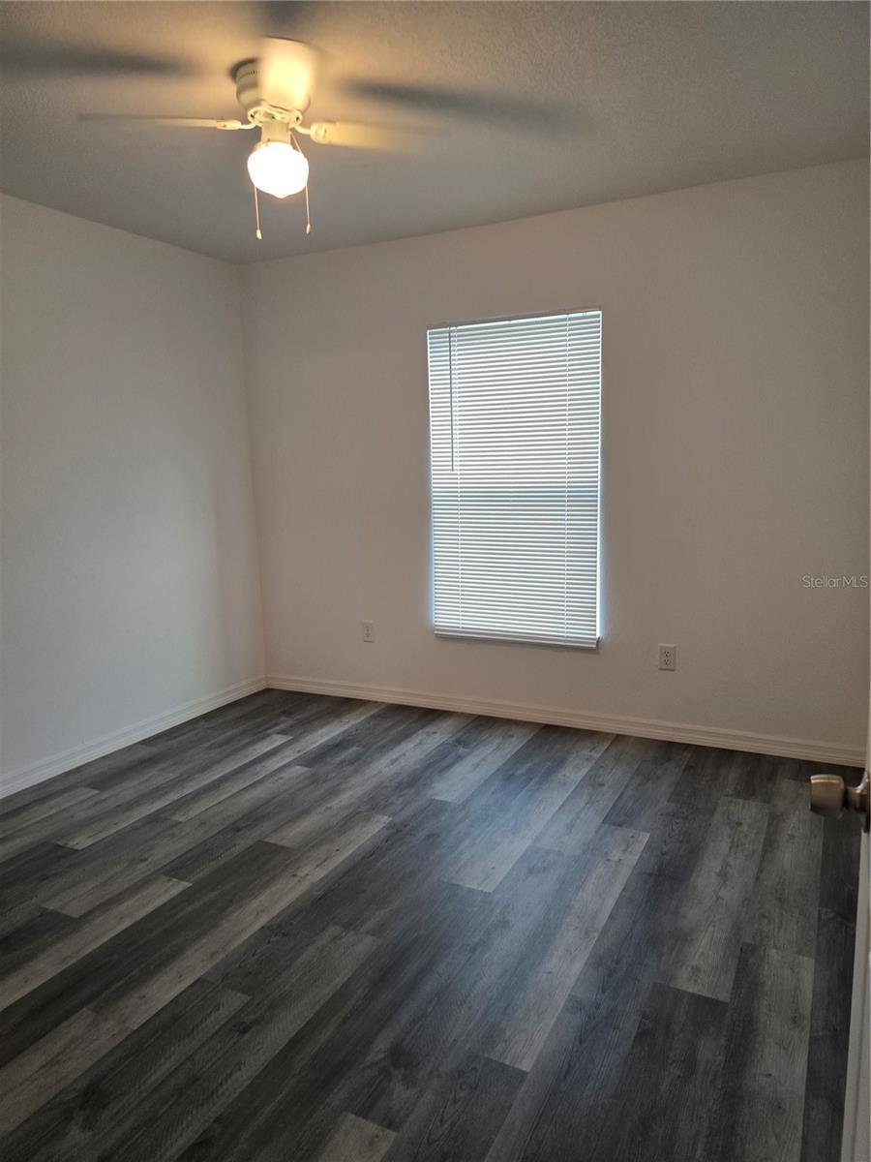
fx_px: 772
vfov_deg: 73.9
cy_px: 581
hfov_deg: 58.9
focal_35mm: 23
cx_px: 436
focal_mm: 6.3
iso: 200
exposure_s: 1/120
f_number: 1.7
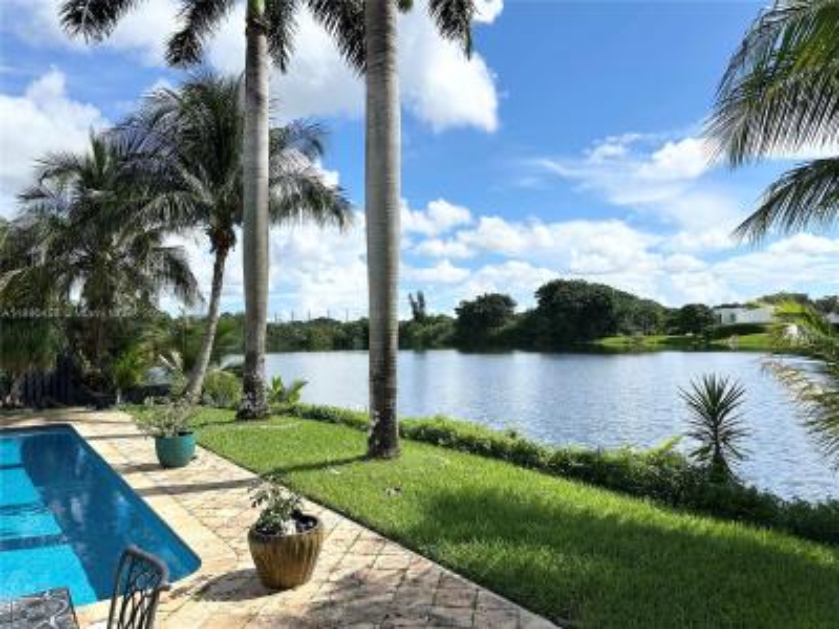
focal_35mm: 24
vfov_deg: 56.8
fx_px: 582
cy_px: 314
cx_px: 420
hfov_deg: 71.6
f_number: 1.78
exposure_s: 1/6623
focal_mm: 6.86
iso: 80
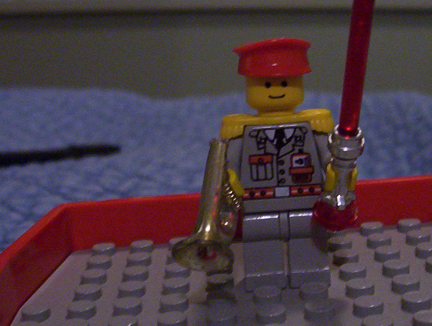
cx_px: 269
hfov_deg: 24.9
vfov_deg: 19.0
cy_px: 175
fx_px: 976
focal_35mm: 78
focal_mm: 5.77
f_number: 2.73
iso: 200
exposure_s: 1/8
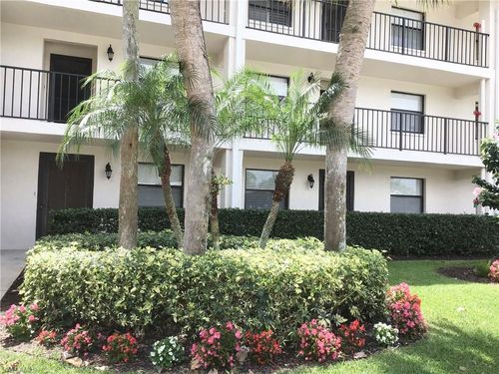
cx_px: 250
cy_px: 187
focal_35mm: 31
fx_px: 447
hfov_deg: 58.4
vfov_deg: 45.4
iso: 25
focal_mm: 3.3
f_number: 2.4
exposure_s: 1/386
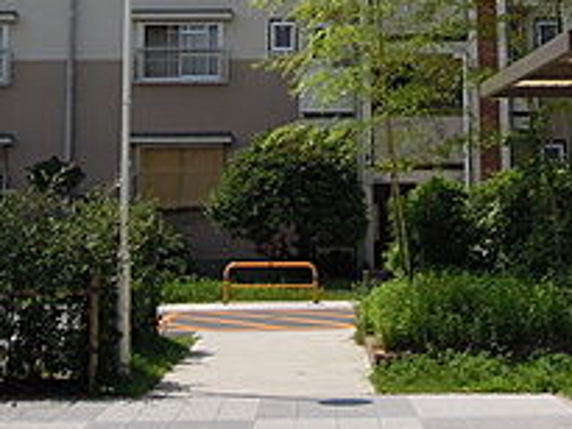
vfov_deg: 18.9
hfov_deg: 26.0
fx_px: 1240
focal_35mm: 75
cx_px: 310
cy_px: -47
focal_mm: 4.3
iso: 160
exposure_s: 1/1600
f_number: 4.5
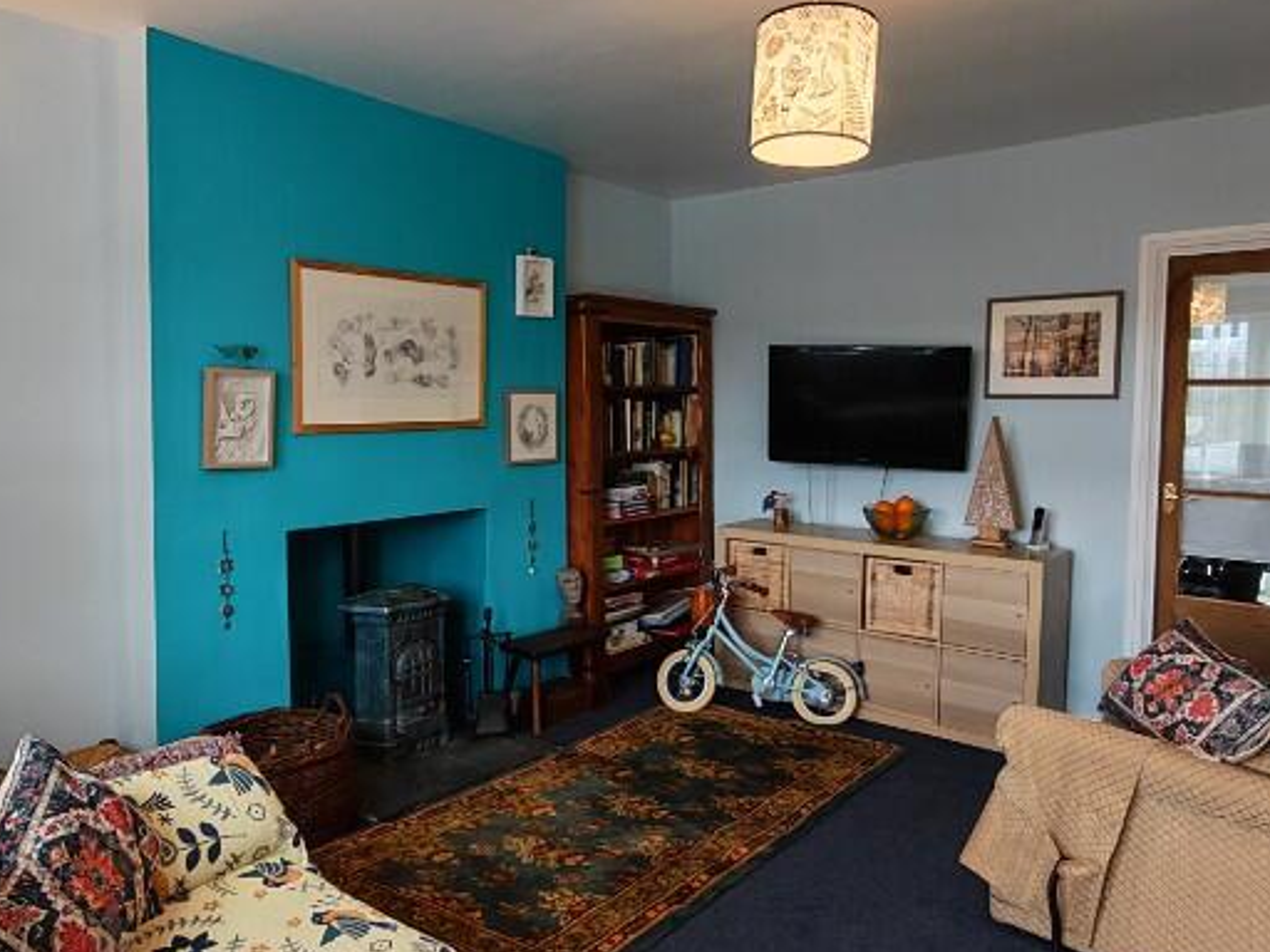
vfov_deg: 56.8
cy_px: 461
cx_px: 595
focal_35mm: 24
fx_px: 881
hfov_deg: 71.5
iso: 160
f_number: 2
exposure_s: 1/33
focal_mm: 1.82
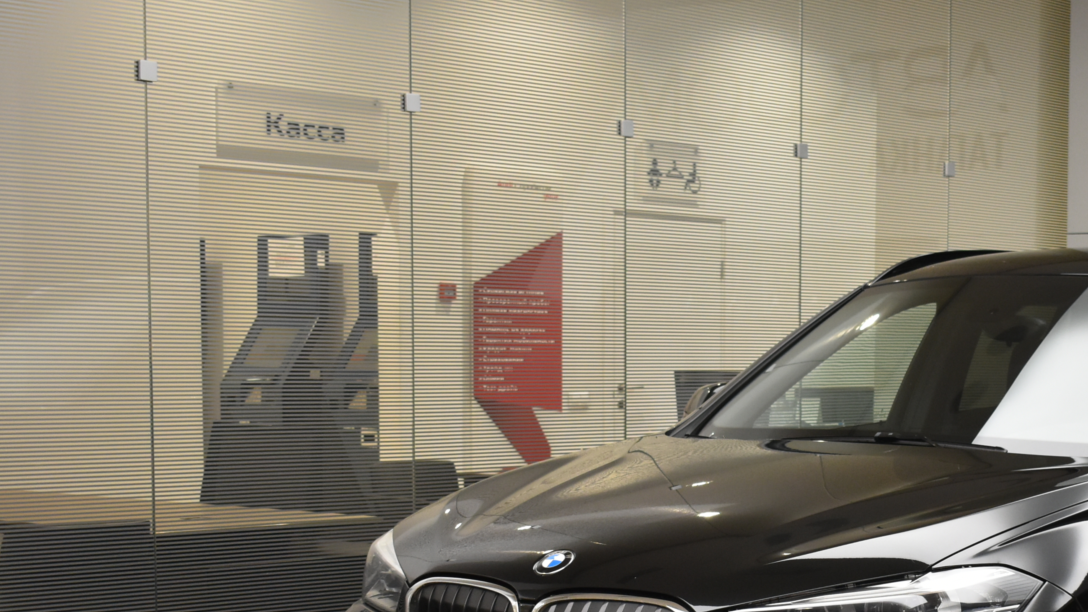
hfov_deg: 26.2
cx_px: 925
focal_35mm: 79
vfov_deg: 15.1
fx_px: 2276
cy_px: 574
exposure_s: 1/60
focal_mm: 29
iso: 1000
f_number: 4.2
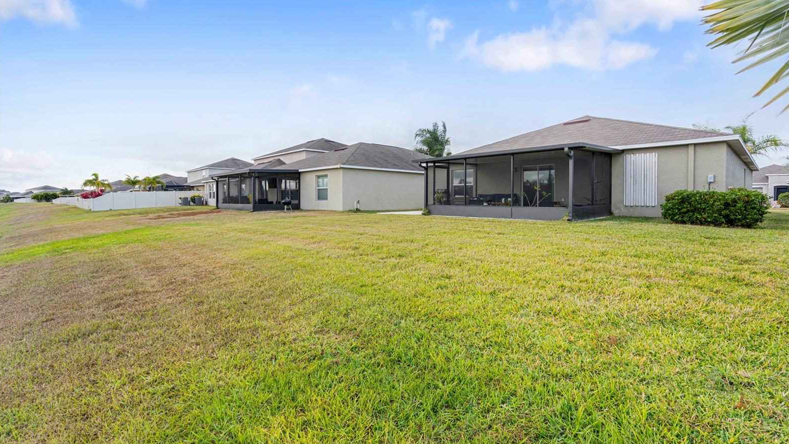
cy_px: 202
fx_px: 356
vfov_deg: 63.8
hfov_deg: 95.9
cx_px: 398
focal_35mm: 17
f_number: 8
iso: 250
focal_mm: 16
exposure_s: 1/40
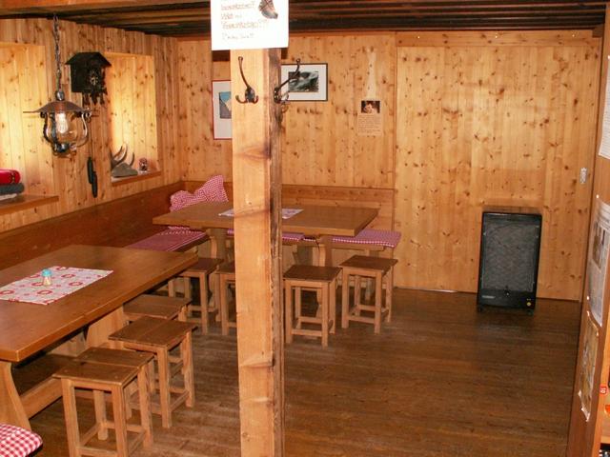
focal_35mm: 35
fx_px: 617
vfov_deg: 40.7
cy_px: 228
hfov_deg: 52.6
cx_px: 305
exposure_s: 1/40
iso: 160
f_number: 2.8
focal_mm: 5.86
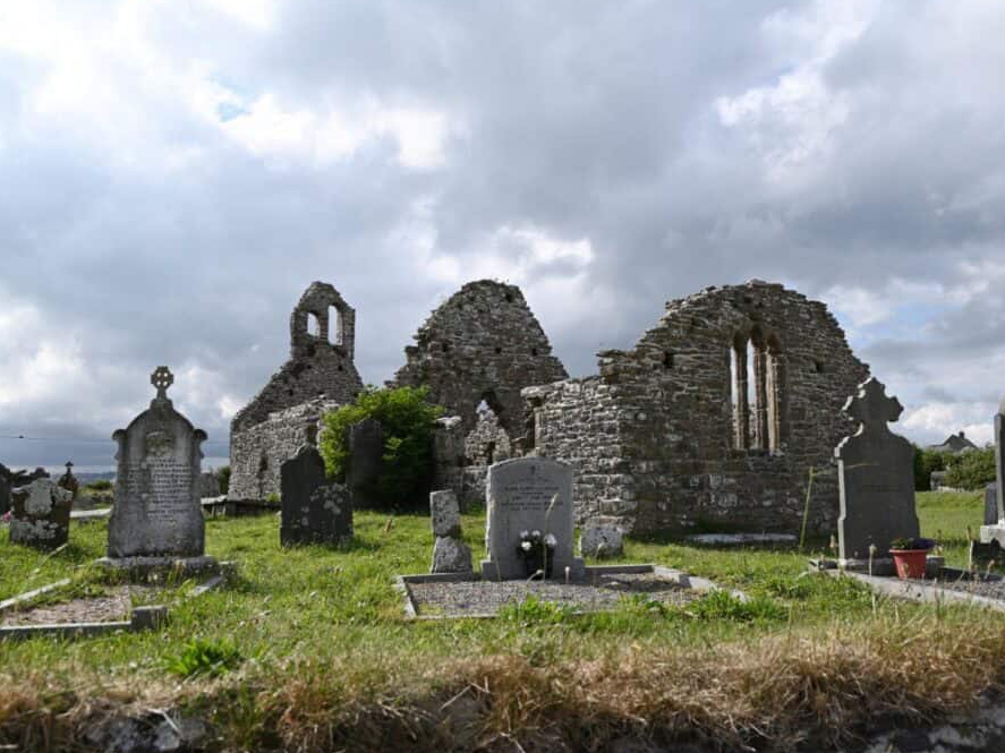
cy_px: 373
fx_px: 871
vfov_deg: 46.8
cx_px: 563
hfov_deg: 59.8
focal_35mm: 30
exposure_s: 1/320
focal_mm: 27
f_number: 9
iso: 100
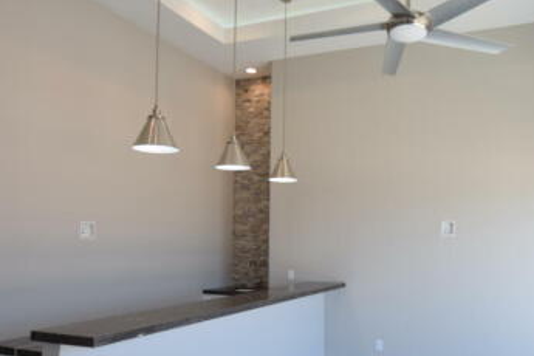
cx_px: 356
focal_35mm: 29
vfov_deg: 44.4
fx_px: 430
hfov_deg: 62.1
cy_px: 231
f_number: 5.6
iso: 100
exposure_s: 1/40
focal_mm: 14
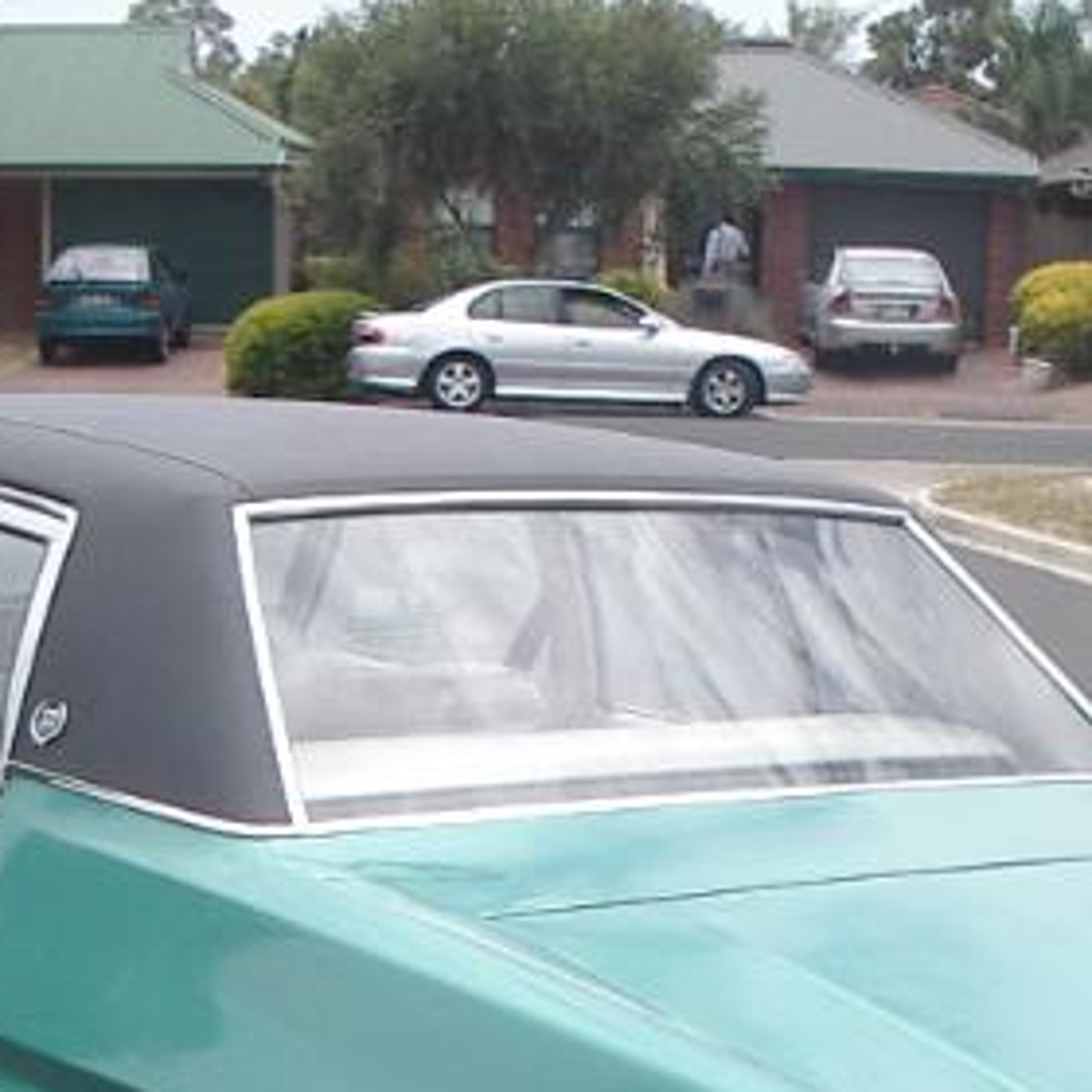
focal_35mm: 96
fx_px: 3426
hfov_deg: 18.1
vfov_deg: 17.7
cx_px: 472
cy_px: 1088
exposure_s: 1/320
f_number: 4.8
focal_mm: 5.8
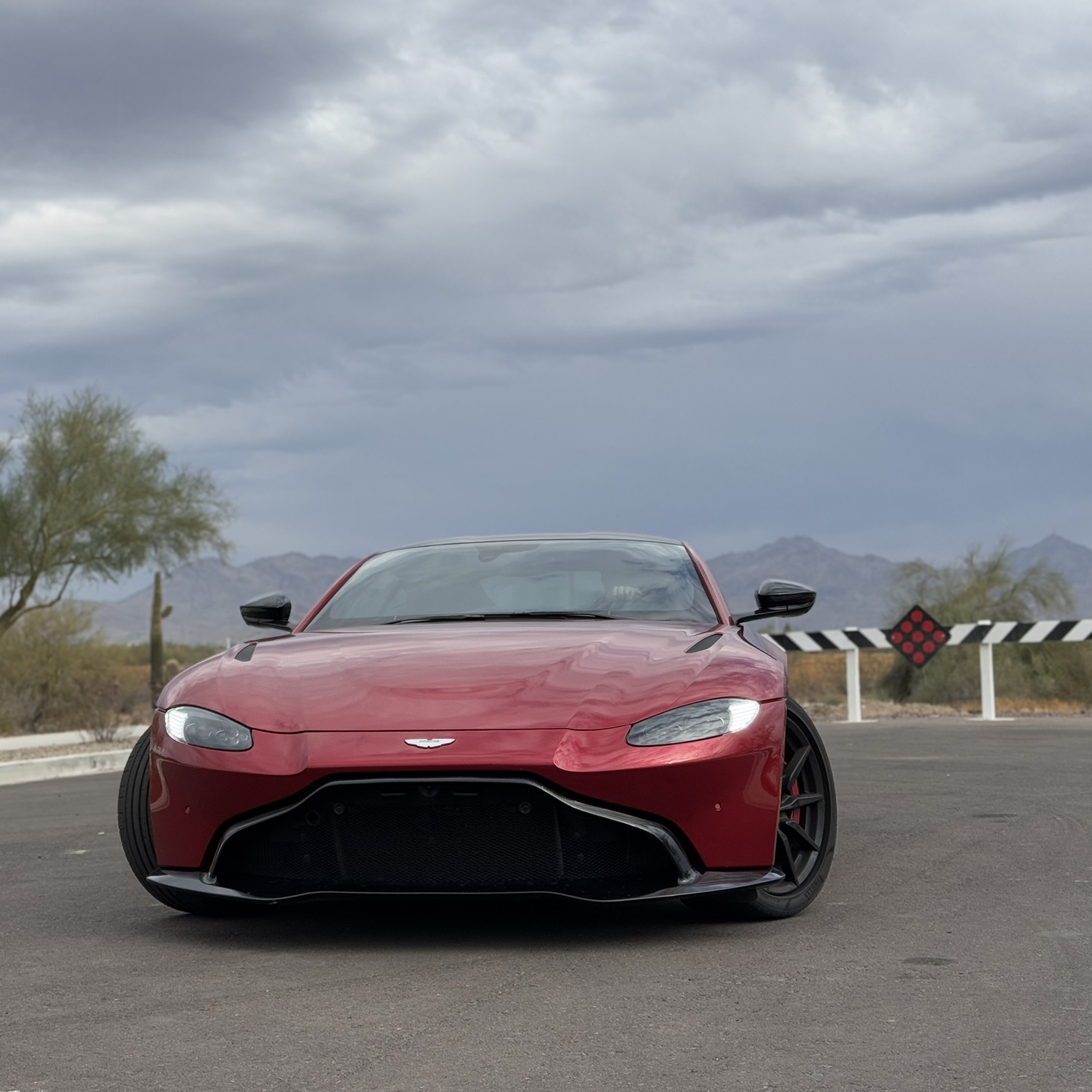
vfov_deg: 30.0
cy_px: 550
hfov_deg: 29.9
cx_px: 380
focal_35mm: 57
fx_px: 2034
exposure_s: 1/2415
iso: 64
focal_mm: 6.76
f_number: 1.78
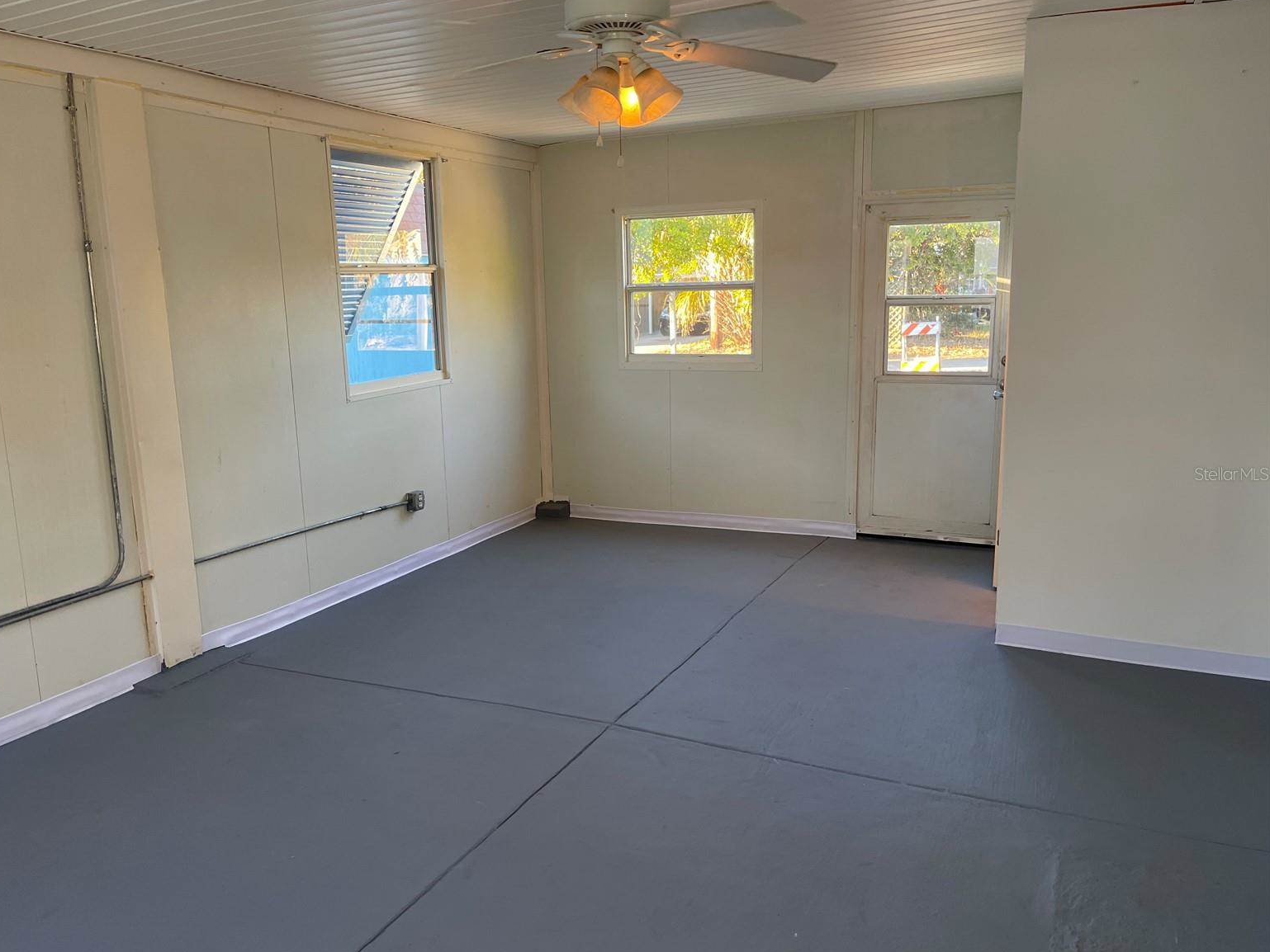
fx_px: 954
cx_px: 612
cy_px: 474
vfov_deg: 53.1
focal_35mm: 26
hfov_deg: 67.3
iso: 125
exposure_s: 1/120
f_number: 1.6
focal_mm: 5.1
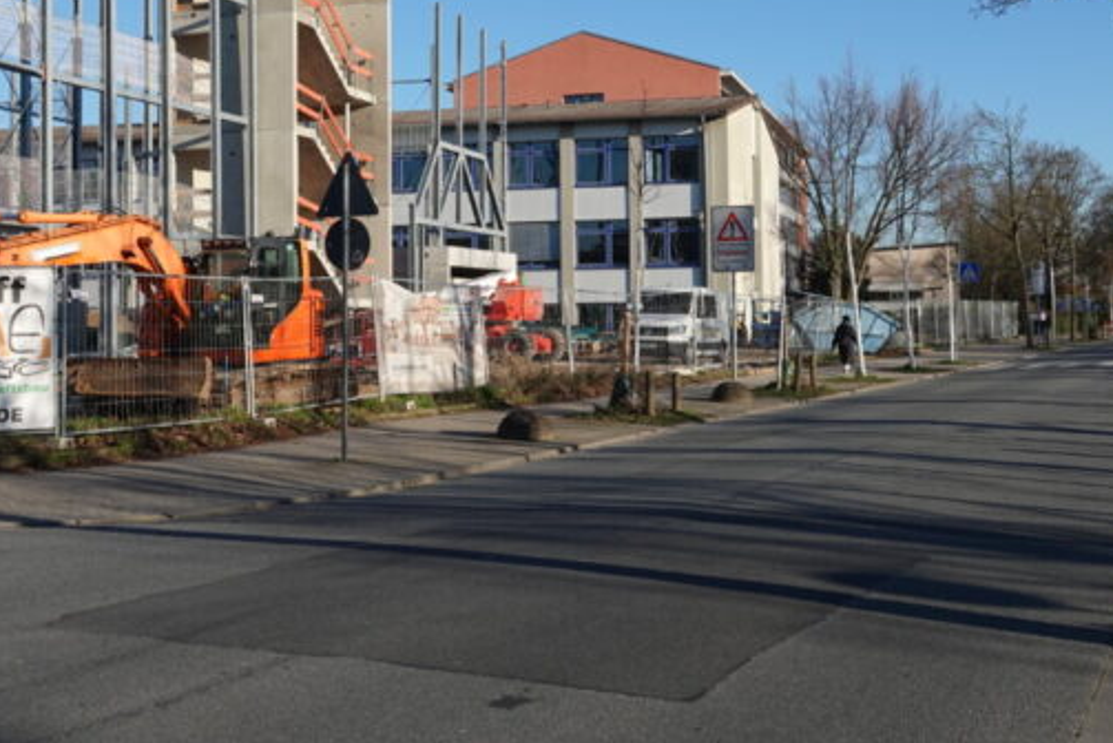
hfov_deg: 41.9
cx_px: 569
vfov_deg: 28.5
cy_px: 250
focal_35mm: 47
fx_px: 1454
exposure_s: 1/640
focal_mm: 12.33
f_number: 4
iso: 100
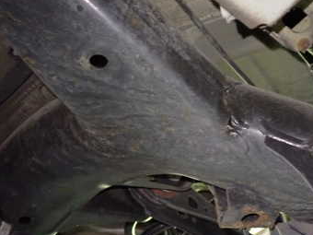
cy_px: 159
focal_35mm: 53
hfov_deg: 34.8
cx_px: 261
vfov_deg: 27.3
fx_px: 479
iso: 800
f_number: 2.3
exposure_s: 1/15
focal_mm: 5.4
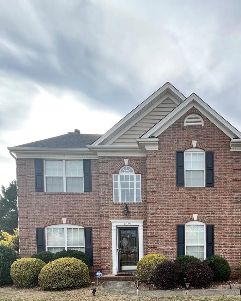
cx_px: 186
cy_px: 258
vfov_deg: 65.2
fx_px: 196
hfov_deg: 59.1
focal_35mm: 22
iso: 32
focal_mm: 1.57
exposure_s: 1/373
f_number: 1.8
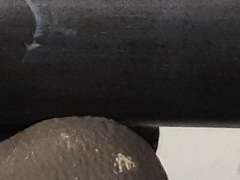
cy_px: -67
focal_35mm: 80
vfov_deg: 17.1
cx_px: 19
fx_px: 554
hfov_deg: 23.7
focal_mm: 3.93
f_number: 1.7
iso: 250
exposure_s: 1/50
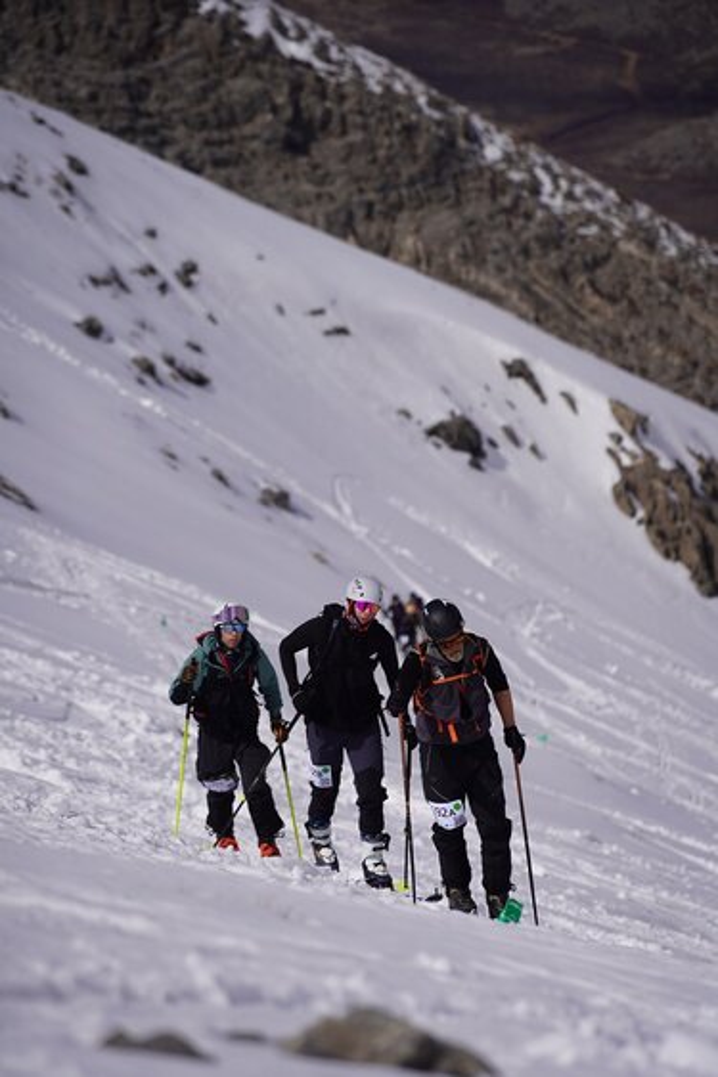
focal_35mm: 200
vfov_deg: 10.3
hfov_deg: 6.9
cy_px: 538
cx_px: 359
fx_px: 5987
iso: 100
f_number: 5
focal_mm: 200
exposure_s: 1/2000
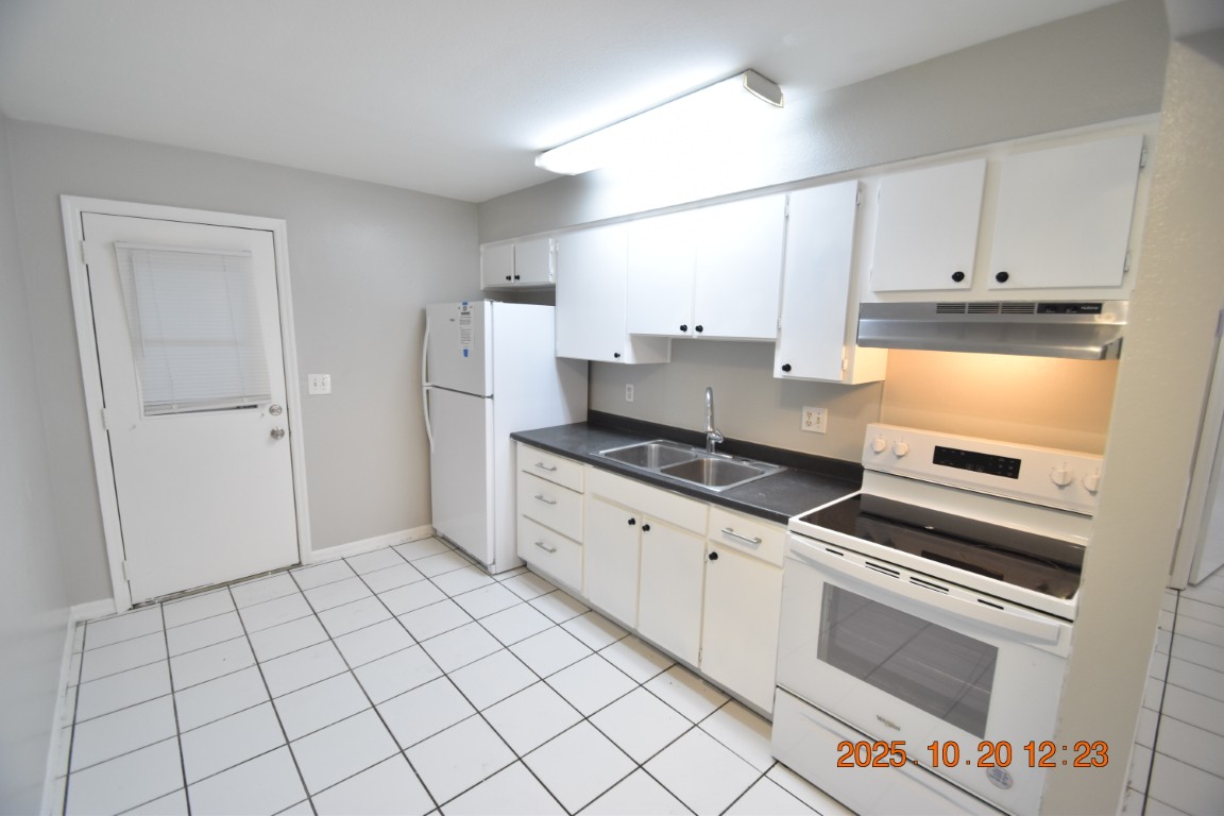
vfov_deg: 77.3
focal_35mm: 15
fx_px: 510
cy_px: 408
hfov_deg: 100.4
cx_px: 612
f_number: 3.5
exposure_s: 1/90
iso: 800
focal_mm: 10
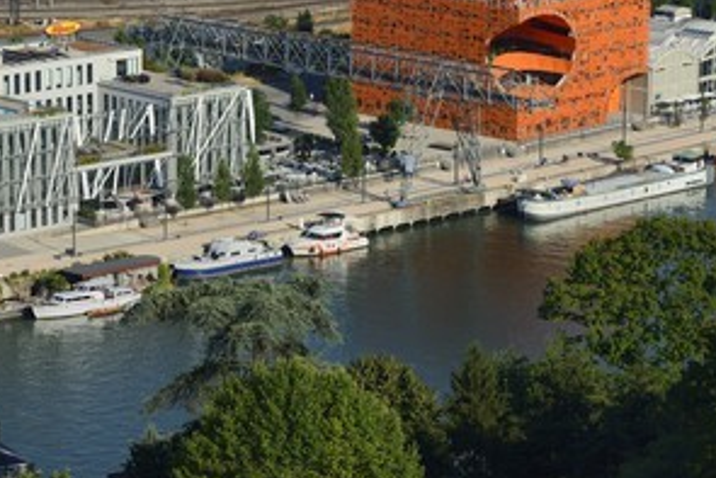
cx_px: 240
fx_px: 3820
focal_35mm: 192
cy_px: 163
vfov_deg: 7.2
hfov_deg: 10.7
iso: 200
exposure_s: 1/250
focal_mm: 135
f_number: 10
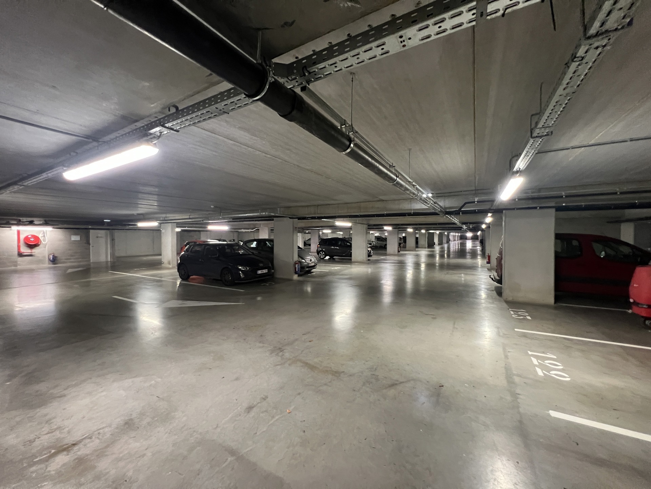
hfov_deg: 106.2
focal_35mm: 13
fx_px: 244
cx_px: 326
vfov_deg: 89.9
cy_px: 244
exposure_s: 1/50
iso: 640
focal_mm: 1.57
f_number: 1.8
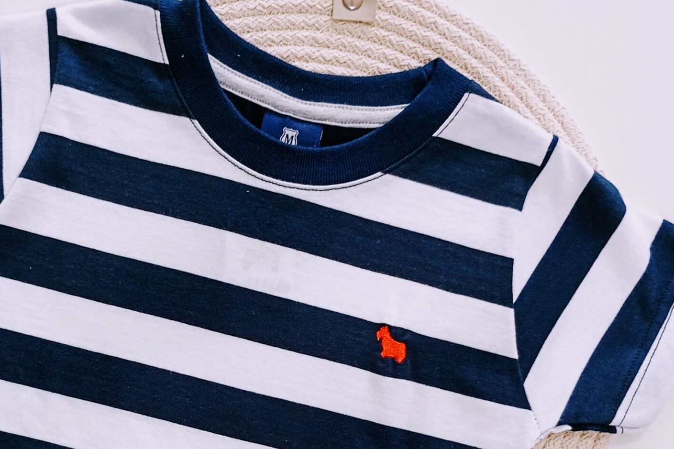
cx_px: 234
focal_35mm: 53
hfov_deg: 37.2
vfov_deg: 24.7
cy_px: 407
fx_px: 992
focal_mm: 4.27
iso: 352
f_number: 1.8
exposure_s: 1/33.3
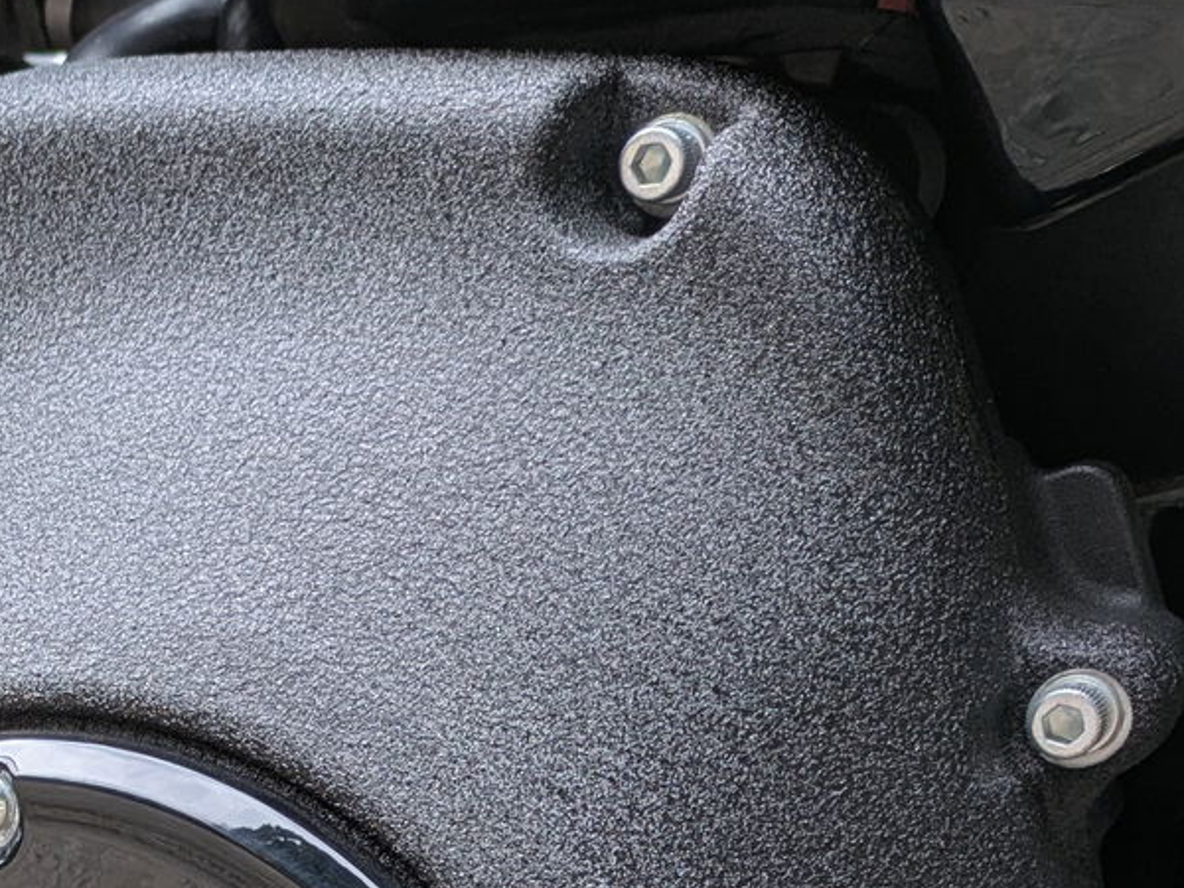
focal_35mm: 80
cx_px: -262
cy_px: 1382
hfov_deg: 22.4
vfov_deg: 16.6
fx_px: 2736
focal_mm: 5.43
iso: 68
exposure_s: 1/100
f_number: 1.89
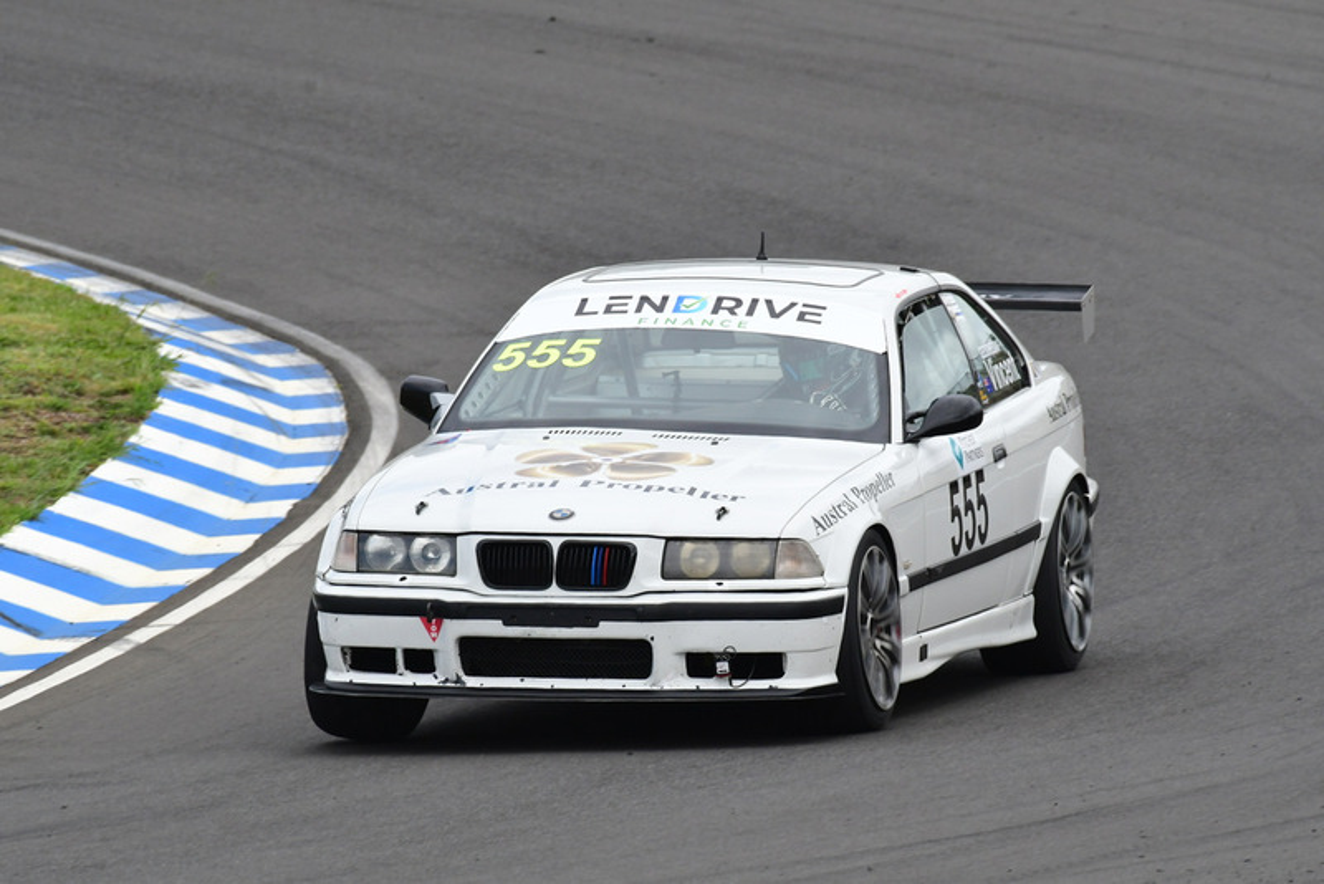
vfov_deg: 1.8
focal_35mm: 750
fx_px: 27592
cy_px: 442
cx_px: 662
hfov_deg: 2.7
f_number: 11
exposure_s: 1/640
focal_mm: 500
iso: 800
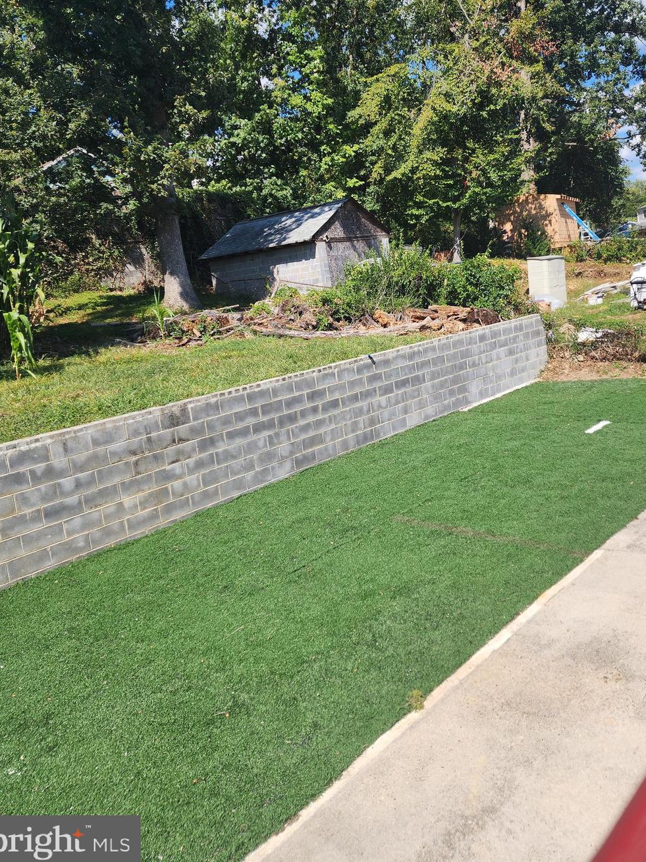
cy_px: 363
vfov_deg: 64.9
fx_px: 672
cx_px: 356
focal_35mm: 27
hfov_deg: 51.3
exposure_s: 1/773
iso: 12
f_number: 1.8
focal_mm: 6.4
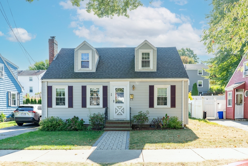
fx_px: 193
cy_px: 83
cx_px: 124
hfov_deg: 65.5
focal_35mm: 28
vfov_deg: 46.4
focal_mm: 28
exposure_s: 1/125
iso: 200
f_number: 7.1
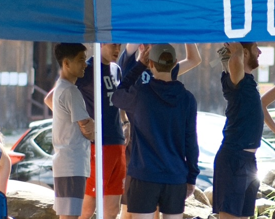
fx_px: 2733
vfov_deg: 4.6
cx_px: 335
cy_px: 168
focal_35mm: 336
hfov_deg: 5.7
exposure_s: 1/2000
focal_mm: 56
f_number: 1.4
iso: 320
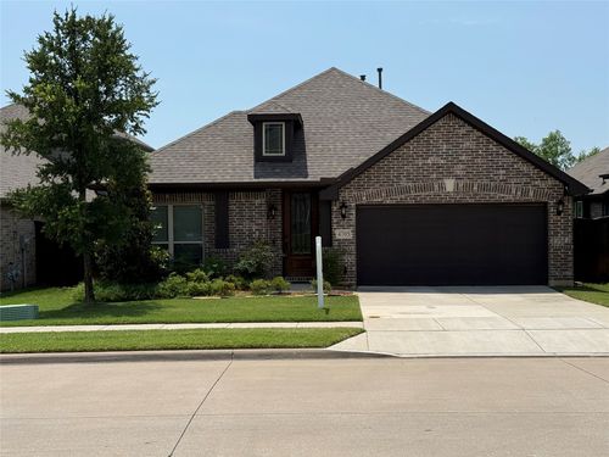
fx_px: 844
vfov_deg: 30.3
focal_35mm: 48
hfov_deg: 39.7
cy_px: 228
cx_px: 304
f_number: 1.78
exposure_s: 1/8772
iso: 100
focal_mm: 6.76
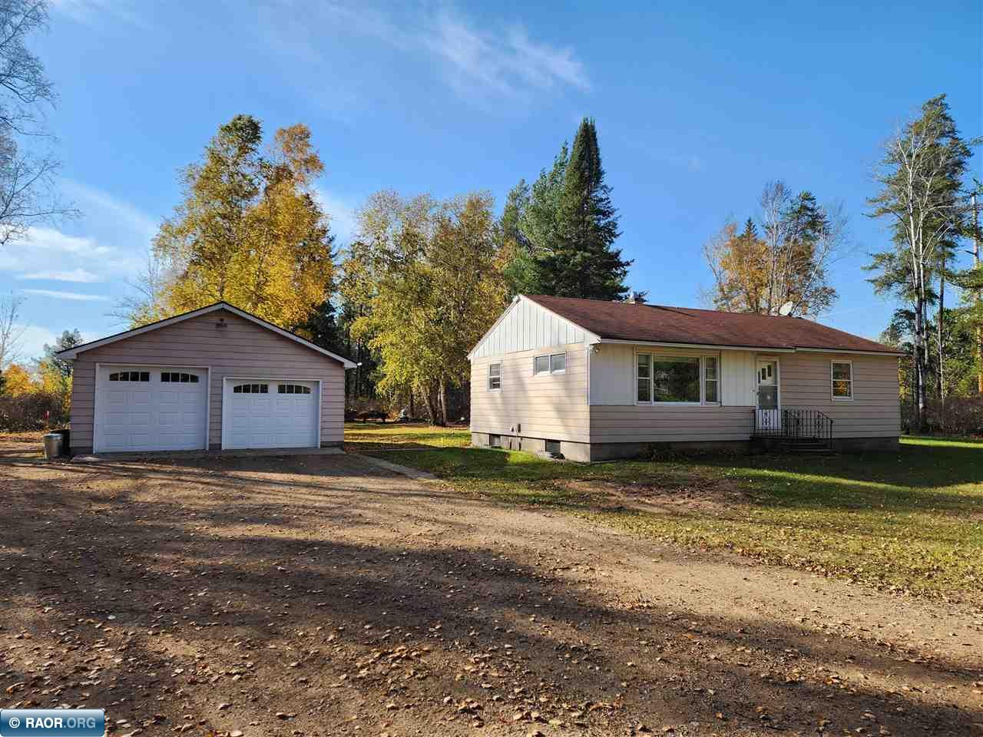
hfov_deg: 73.9
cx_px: 492
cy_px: 368
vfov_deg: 58.9
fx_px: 653
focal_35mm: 23
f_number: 1.8
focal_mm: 6.4
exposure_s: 1/583
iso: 12
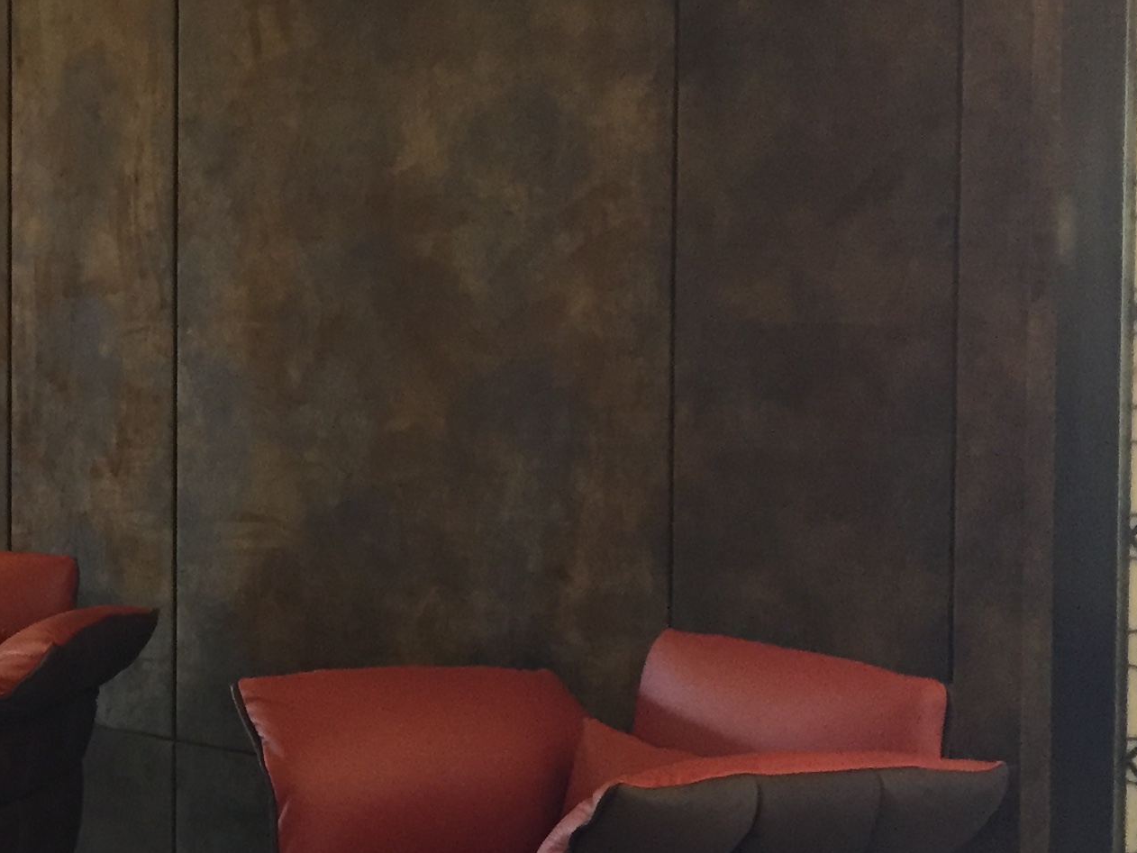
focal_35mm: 75
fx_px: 2464
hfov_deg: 24.1
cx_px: -147
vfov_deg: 19.6
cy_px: 408
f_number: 2.2
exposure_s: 1/33
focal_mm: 4.15
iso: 200
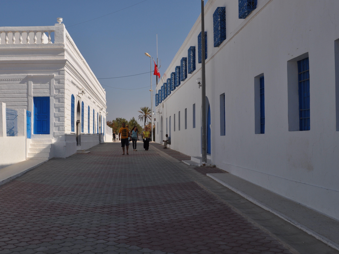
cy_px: 128
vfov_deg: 36.0
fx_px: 392
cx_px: 148
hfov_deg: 46.7
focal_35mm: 40
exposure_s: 1/500
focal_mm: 24
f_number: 11
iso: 200
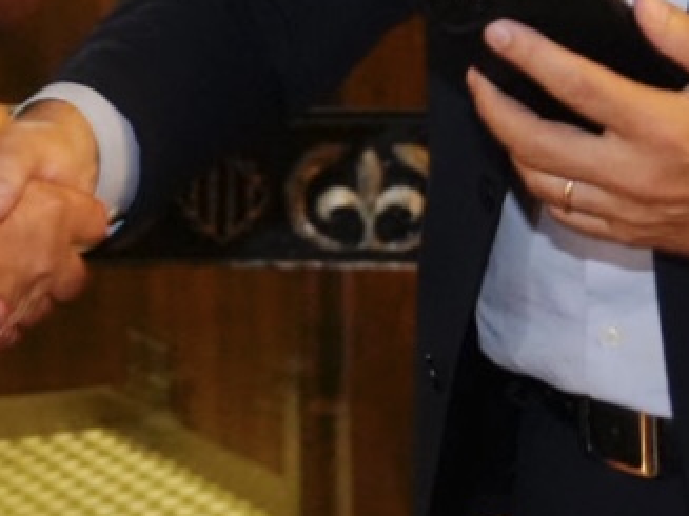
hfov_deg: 13.4
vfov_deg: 10.1
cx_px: -116
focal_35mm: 144
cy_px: -146
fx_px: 2865
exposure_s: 1/200
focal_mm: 32
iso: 6400
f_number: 4
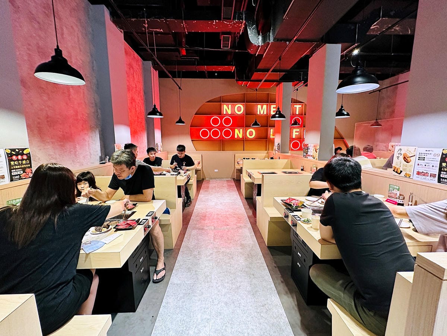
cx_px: 224
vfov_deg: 85.7
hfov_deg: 102.1
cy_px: 168
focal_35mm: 14
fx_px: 181
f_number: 2.2
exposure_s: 1/60
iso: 640
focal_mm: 2.22
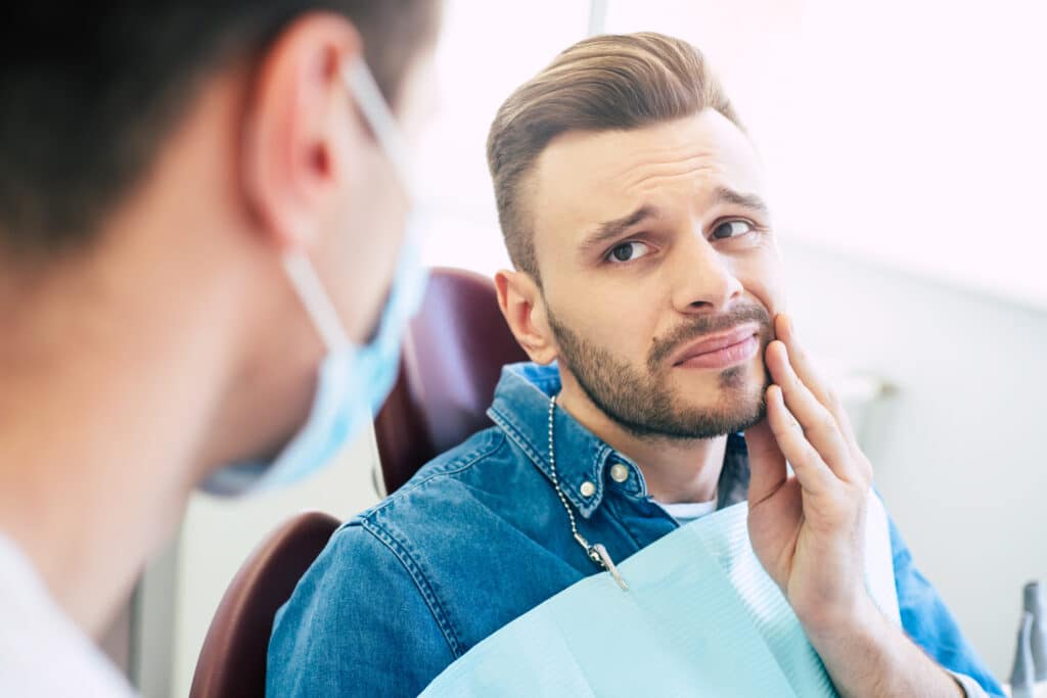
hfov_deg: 39.6
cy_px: 349
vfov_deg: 27.0
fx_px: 1454
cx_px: 524
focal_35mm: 50
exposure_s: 1/250
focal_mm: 50
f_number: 3.2
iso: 1250
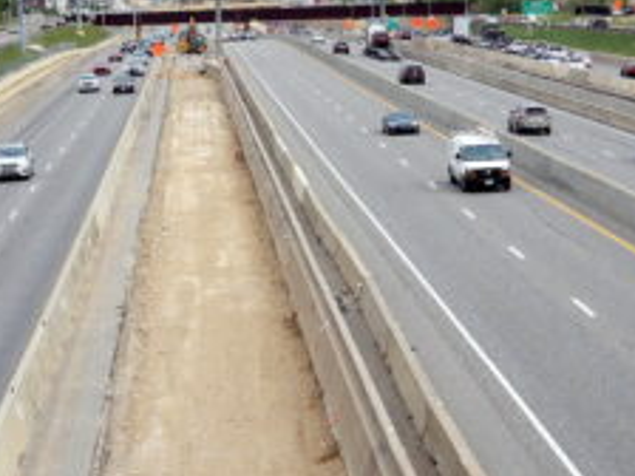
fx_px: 2128
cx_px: 184
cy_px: 210
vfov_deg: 12.8
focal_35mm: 116
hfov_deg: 16.9
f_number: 4.5
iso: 80
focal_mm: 11.6
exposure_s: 1/500
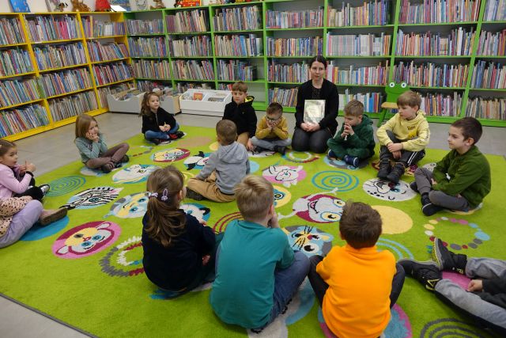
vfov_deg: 53.2
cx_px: 253
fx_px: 337
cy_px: 169
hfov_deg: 73.7
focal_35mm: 24
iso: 160
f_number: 2.8
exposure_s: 1/30
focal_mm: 8.8
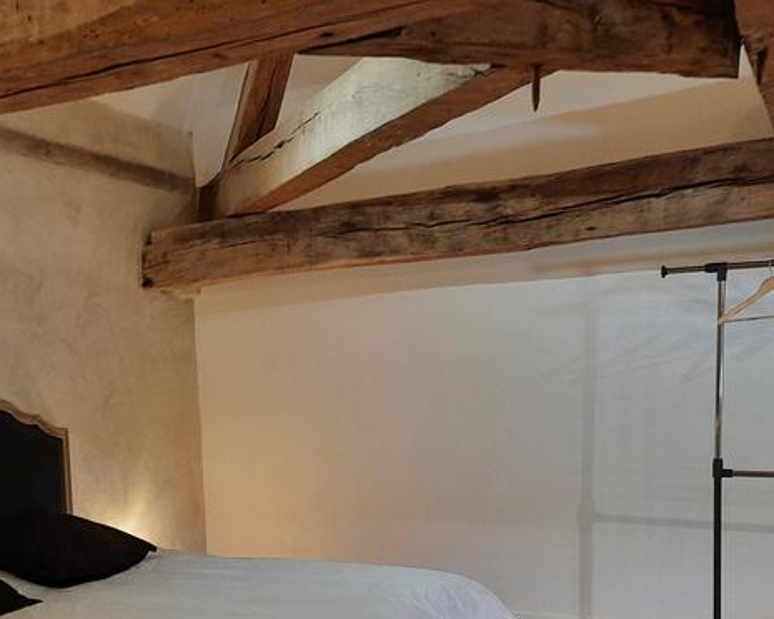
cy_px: 458
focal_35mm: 42
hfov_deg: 43.3
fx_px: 962
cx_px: 270
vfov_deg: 35.0
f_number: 2
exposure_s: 1/30
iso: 250
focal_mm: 4.6
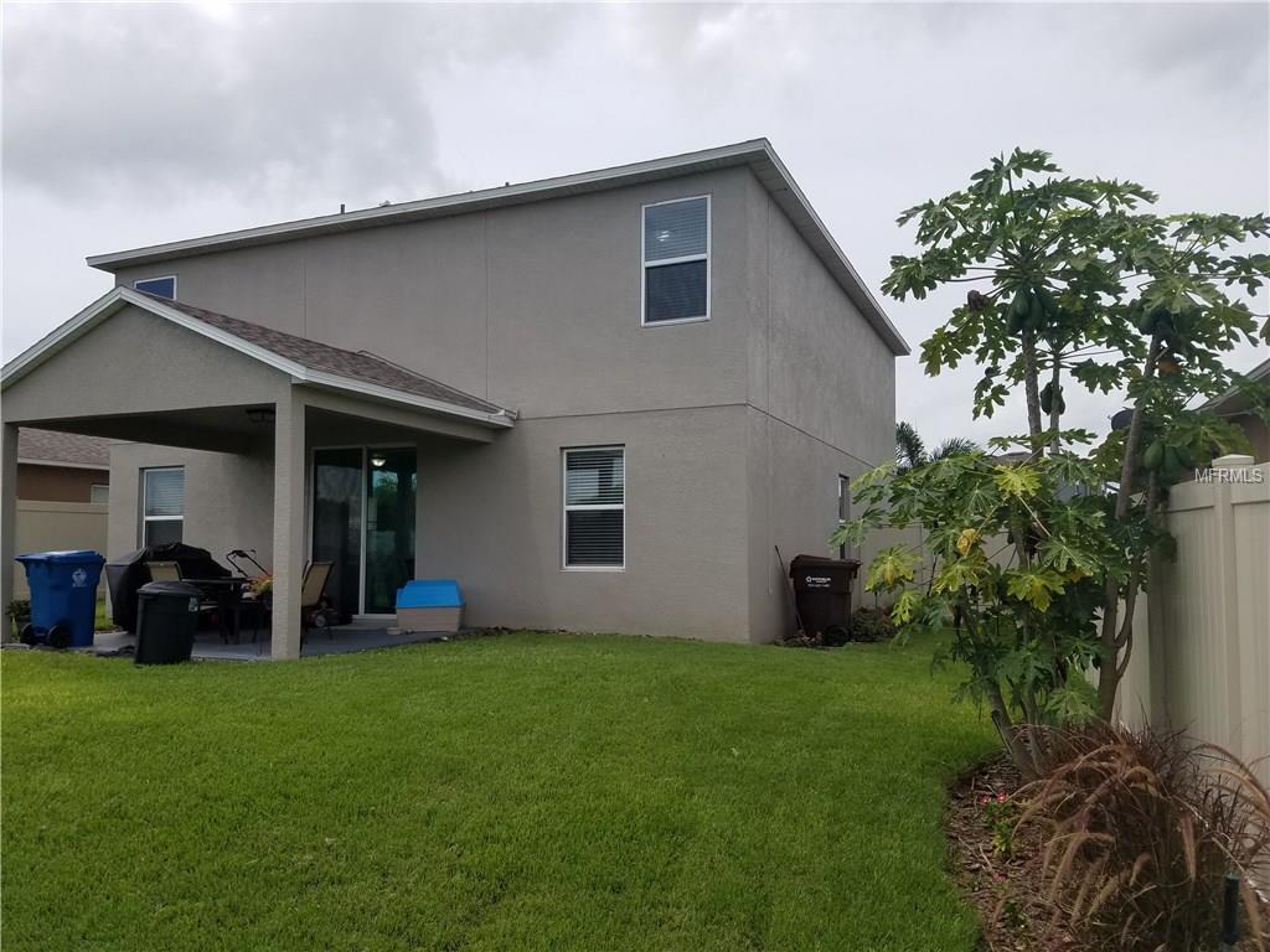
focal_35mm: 26
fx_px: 954
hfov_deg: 67.3
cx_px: 635
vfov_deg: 53.1
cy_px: 476
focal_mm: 4.2
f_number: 1.7
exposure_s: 1/3192
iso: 50
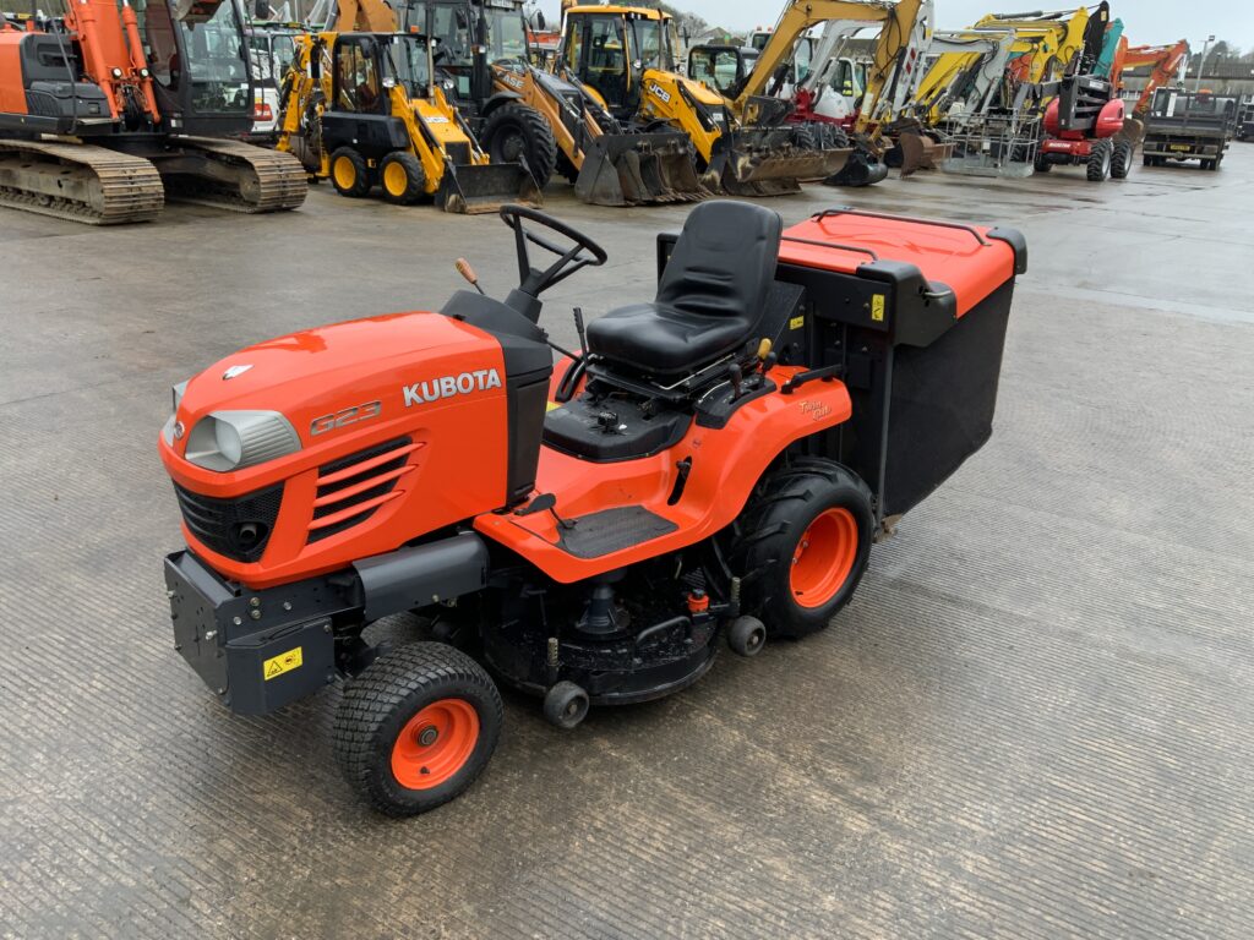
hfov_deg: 61.7
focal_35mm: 29
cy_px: 470
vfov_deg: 48.2
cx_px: 627
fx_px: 1051
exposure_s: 1/141
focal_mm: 3
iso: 16
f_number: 1.8
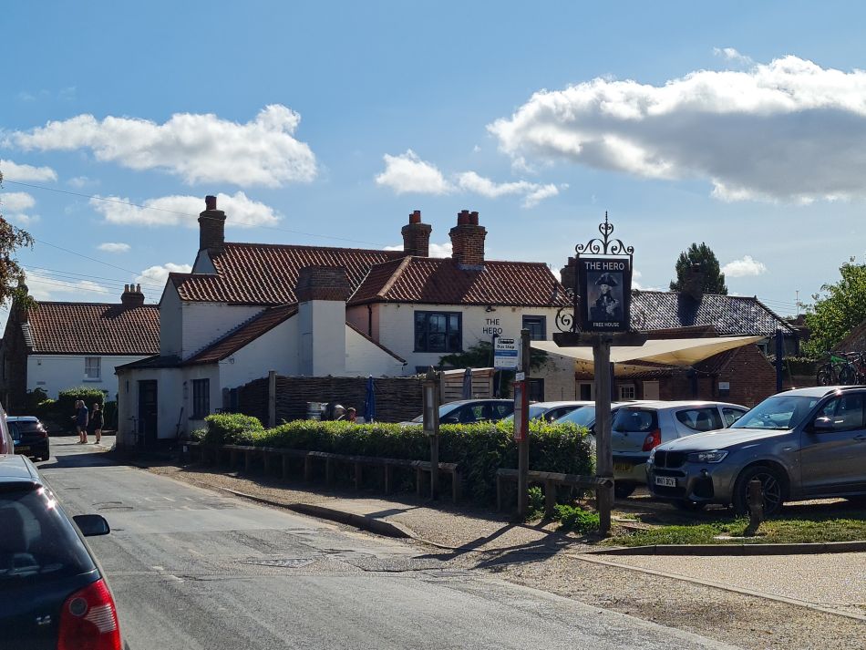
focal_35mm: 26
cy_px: 325
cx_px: 433
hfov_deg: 67.3
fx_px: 651
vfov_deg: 53.1
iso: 50
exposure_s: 1/6024
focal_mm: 5.4
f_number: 1.8
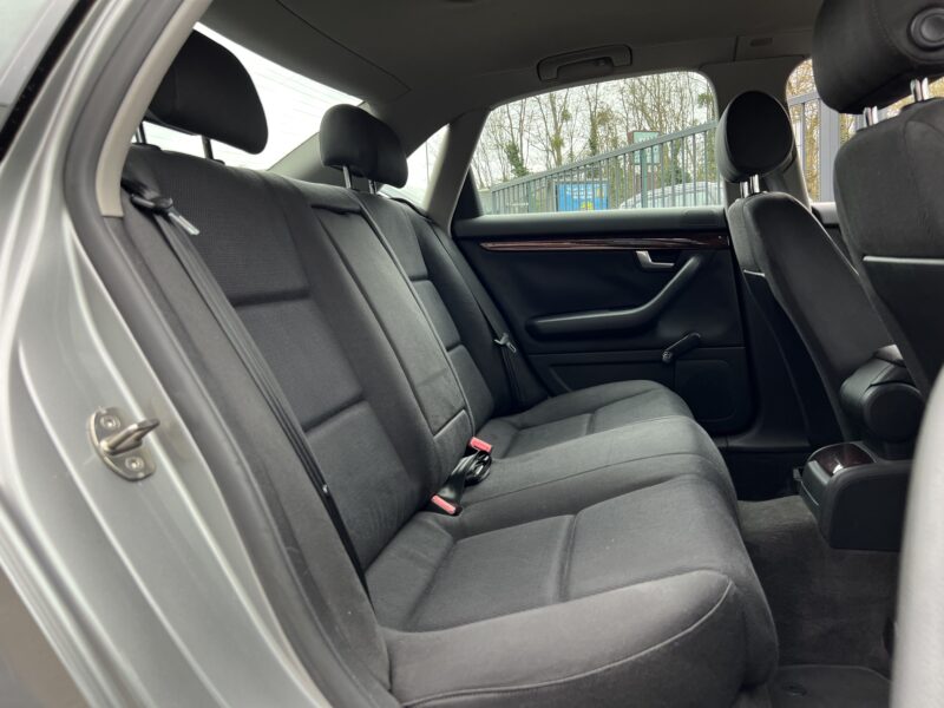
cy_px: 354
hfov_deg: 67.3
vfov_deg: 53.1
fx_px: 709
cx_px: 472
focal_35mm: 26
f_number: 1.5
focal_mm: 5.7
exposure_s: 1/121
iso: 125
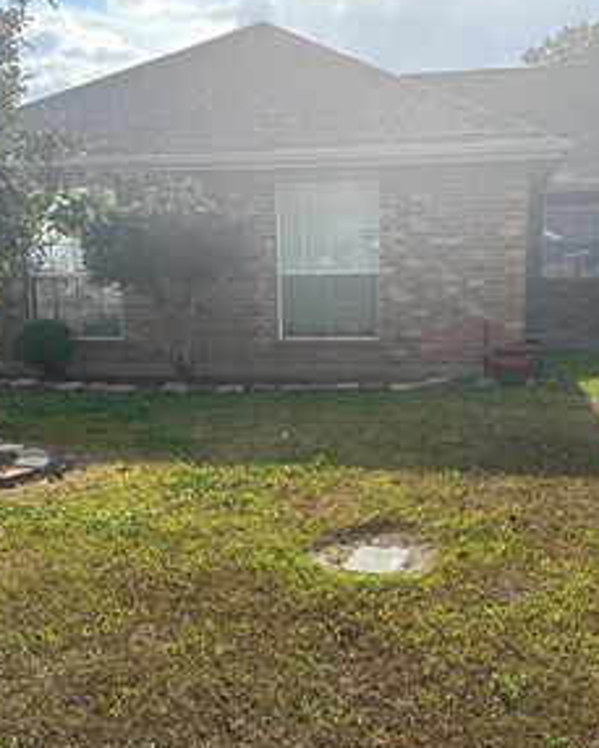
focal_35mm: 41
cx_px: 322
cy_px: 433
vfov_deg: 44.6
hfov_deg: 36.5
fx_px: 908
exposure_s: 1/3155
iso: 80
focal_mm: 6.86
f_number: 1.78
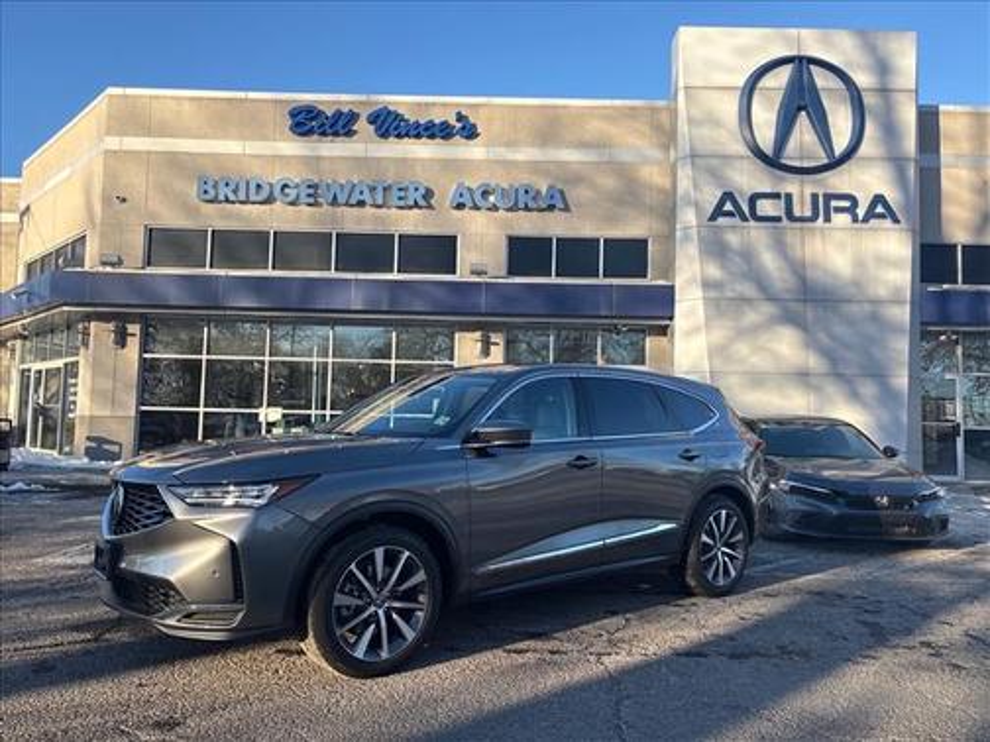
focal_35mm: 26
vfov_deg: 53.1
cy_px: 371
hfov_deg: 67.3
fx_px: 744
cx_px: 495
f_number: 1.6
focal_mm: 5.96
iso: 50
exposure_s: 1/1175
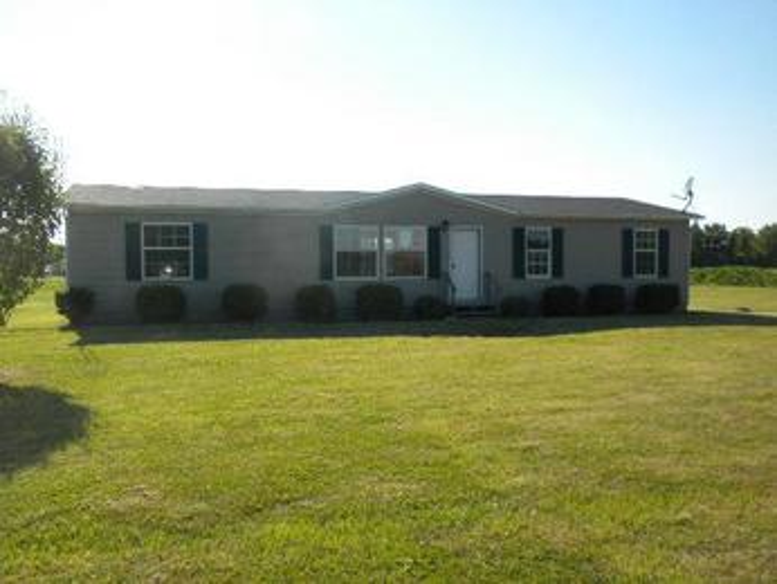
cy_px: 292
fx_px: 831
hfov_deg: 50.1
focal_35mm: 37
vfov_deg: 38.7
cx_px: 388
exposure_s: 1/120
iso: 90
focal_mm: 6.6
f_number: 10
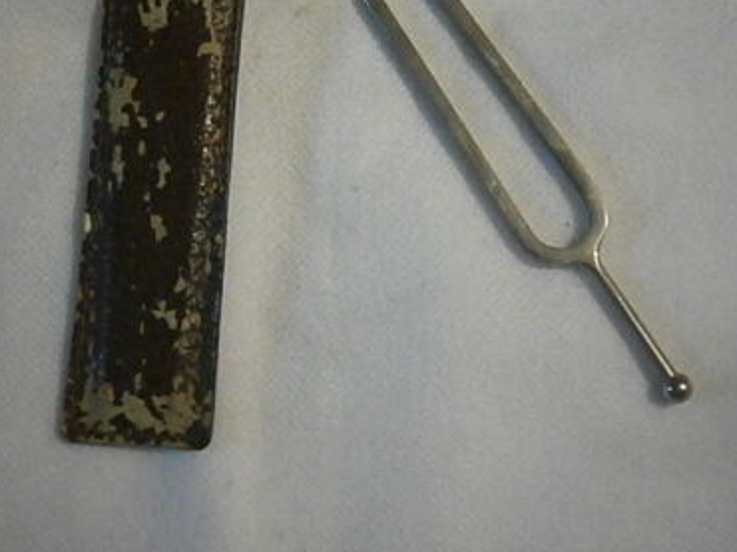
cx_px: 386
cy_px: 207
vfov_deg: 23.9
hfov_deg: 31.7
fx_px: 1298
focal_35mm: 61
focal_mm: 8.3
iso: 1250
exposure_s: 1/30
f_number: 3.4
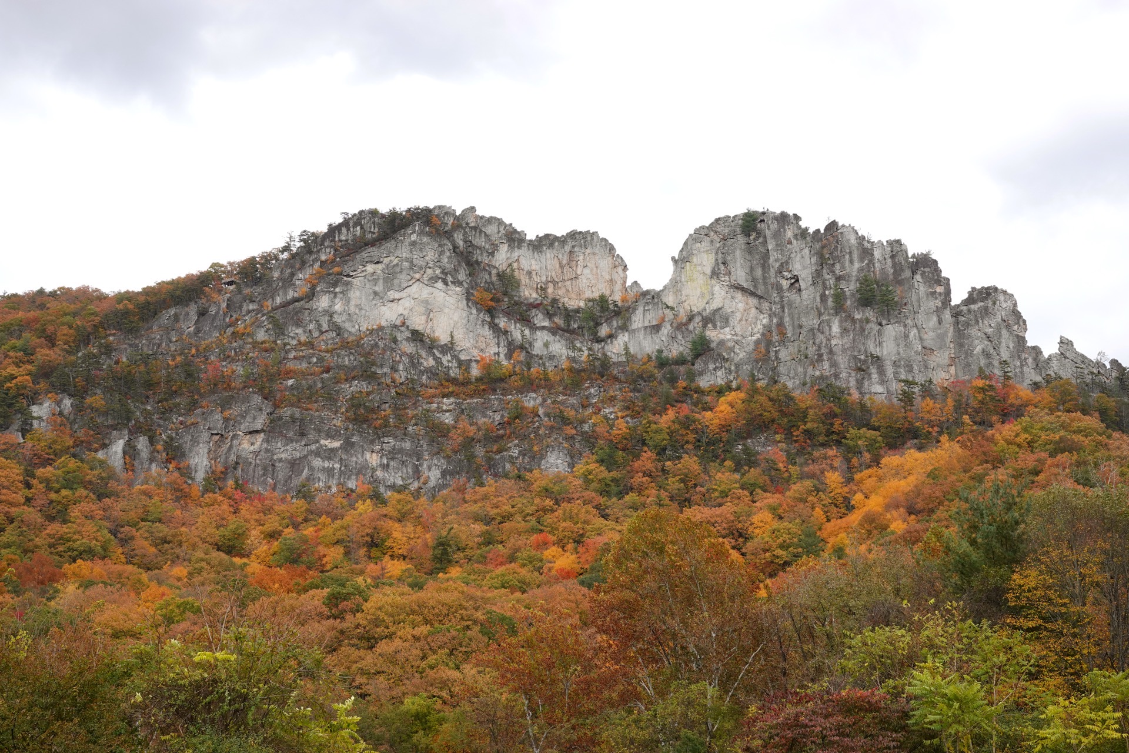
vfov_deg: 27.0
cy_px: 376
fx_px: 1568
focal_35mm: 50
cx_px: 564
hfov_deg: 39.6
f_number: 4
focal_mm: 18.2
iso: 100
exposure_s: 1/320
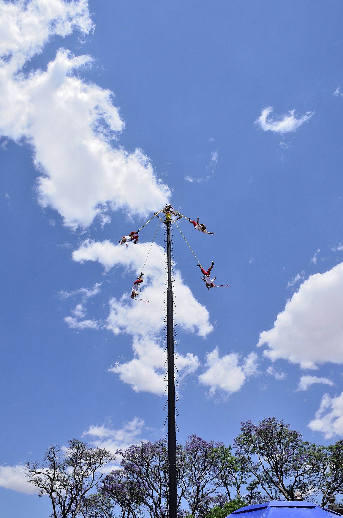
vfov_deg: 67.5
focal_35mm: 27
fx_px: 388
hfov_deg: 47.7
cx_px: 172
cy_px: 259
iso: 100
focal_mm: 18
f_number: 14
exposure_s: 1/125
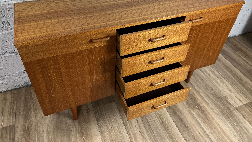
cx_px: 128
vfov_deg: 39.9
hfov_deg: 66.1
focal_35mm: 29
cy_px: 53
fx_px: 194
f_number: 1.6
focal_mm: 4.2
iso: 100
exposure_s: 1/100
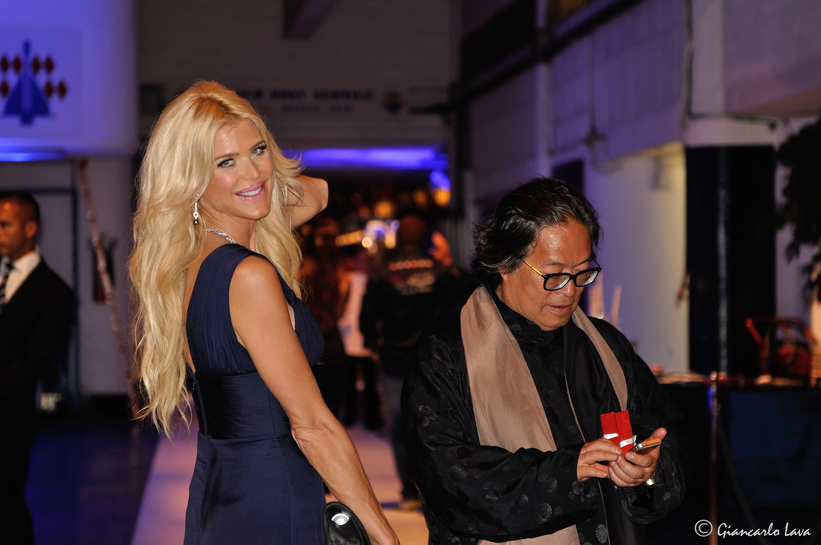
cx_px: 410
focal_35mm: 105
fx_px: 2392
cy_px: 272
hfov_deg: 19.5
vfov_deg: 13.0
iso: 250
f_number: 3.2
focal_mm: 70
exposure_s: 1/60
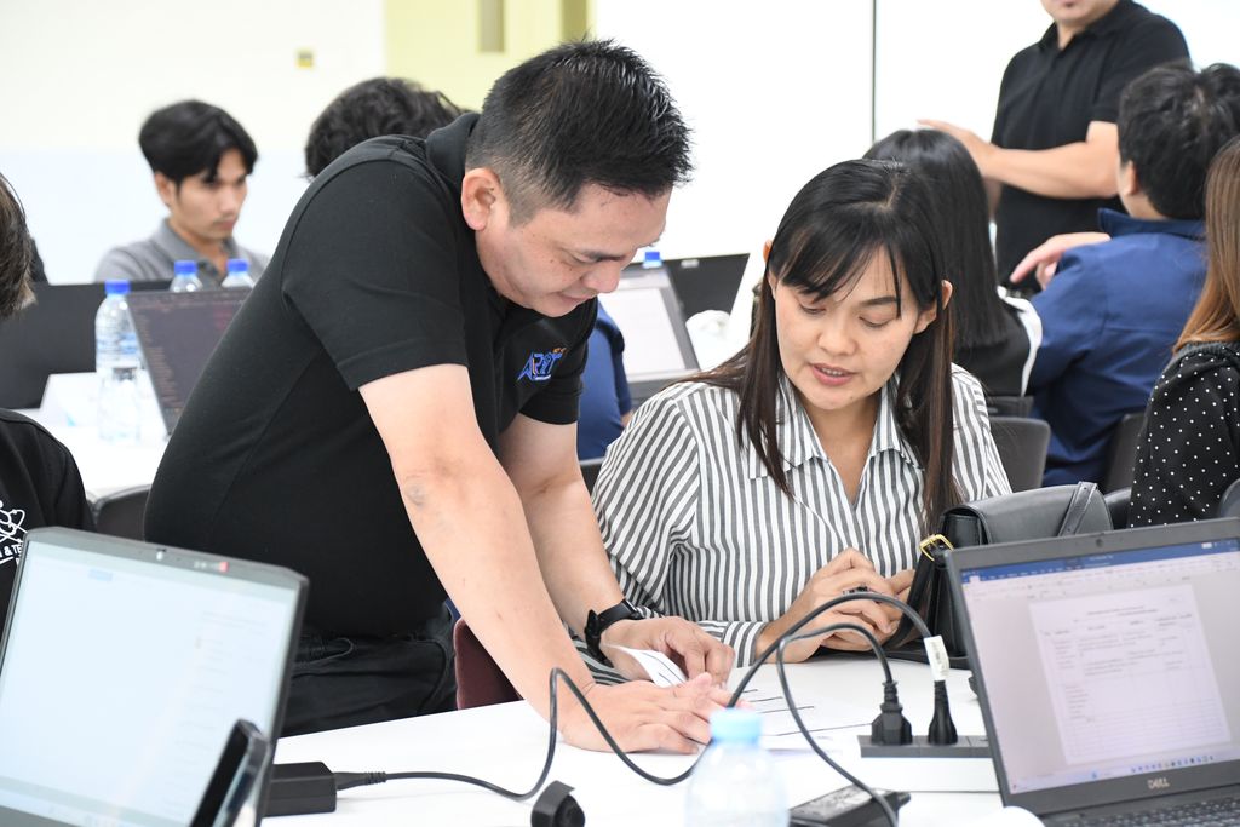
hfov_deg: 19.5
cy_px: 414
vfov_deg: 13.0
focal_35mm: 105
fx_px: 3617
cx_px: 620
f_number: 5
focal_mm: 70
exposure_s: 1/80
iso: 3200
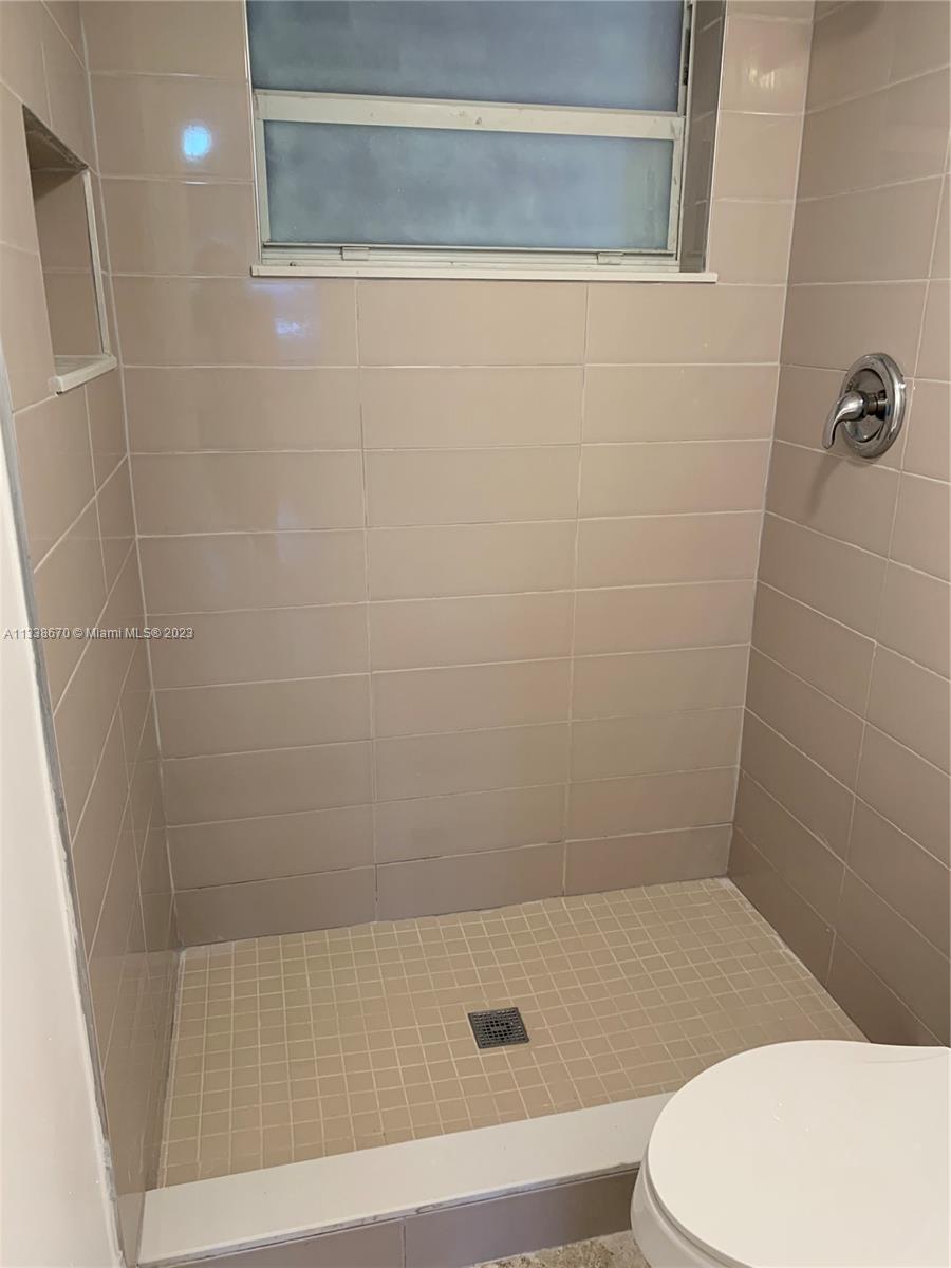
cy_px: 634
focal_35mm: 26
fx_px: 952
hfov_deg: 53.1
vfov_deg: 67.3
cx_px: 476
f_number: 1.8
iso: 100
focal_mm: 4.25
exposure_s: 1/60
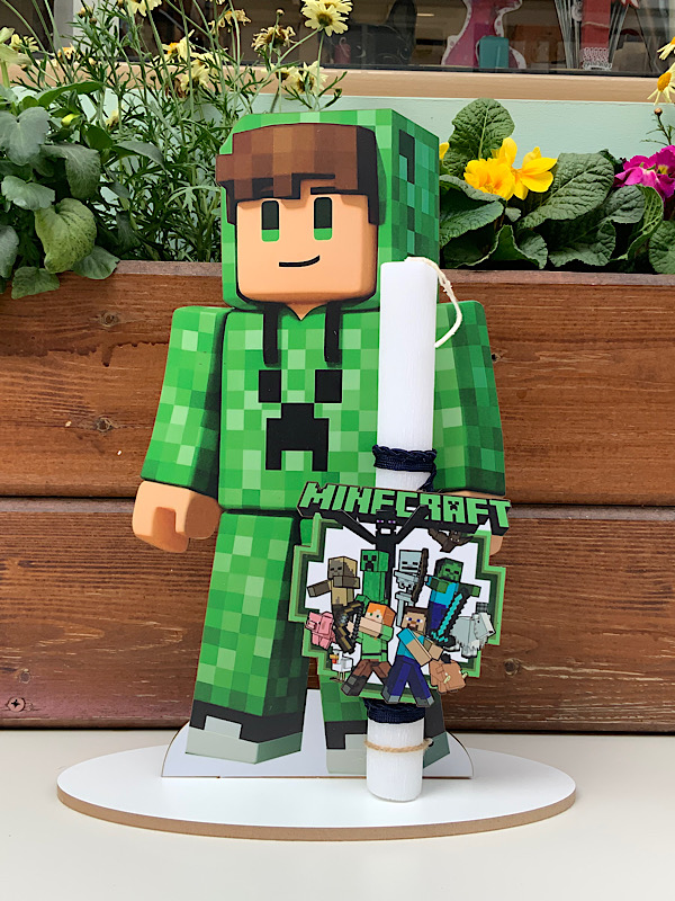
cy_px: 450
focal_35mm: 34
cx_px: 338
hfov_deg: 41.8
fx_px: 884
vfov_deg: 54.0
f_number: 1.8
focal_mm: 3
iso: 16
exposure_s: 1/247
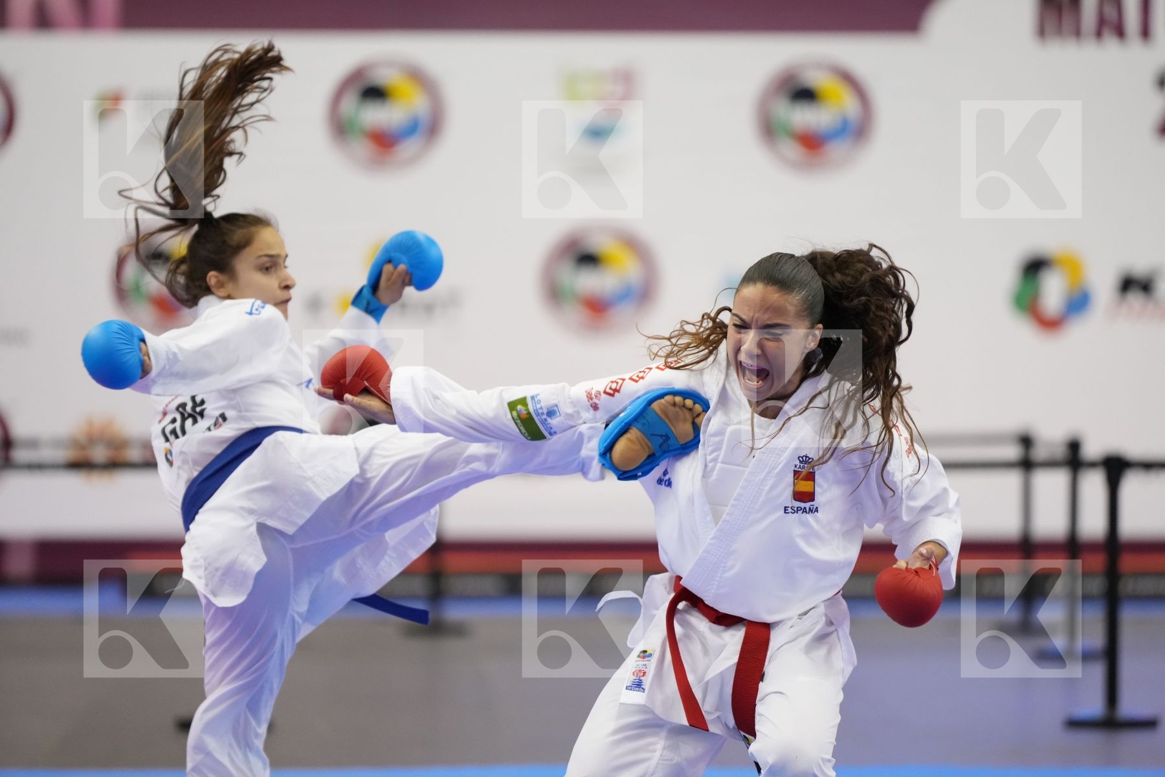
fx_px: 6472
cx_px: 582
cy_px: 388
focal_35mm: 200
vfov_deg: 6.9
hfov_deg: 10.3
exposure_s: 1/1000
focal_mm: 200
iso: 3200
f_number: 2.8
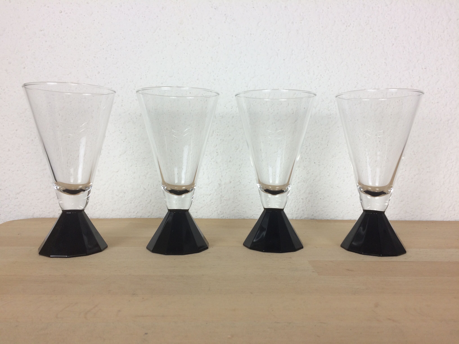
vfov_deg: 48.2
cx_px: 230
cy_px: 172
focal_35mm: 29
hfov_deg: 61.7
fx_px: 385
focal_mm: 4.15
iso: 32
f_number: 2.2
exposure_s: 1/50
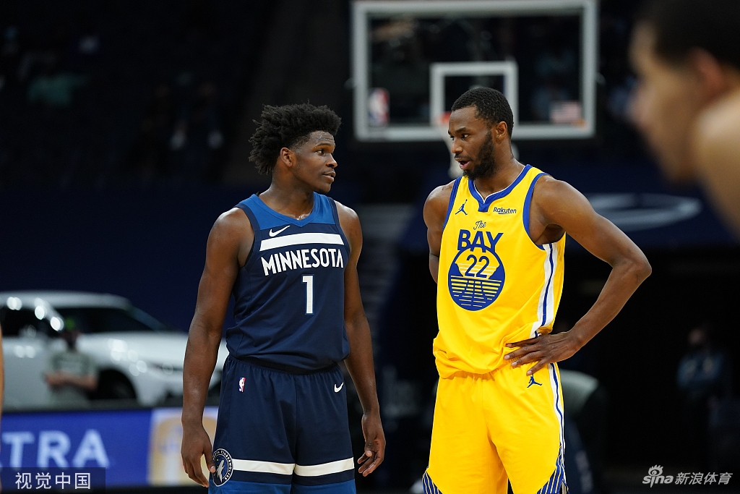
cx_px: 370
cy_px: 247
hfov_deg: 10.3
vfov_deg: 6.9
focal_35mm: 200
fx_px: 4111
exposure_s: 1/1250
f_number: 2.8
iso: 2500
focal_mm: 200
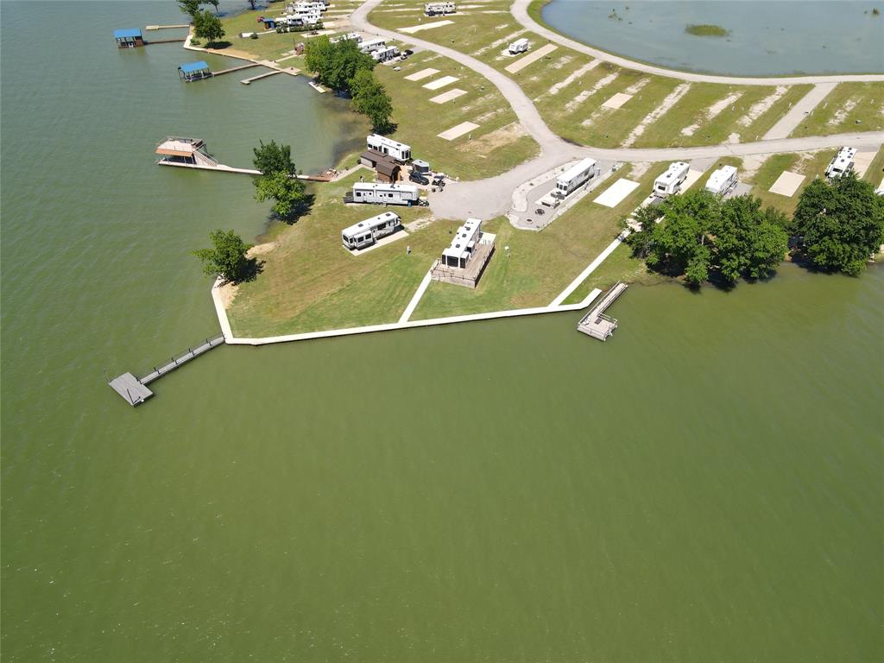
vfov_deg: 56.8
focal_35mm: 24
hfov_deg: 71.6
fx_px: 613
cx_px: 442
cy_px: 332
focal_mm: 4.5
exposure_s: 1/500
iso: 100
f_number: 2.8
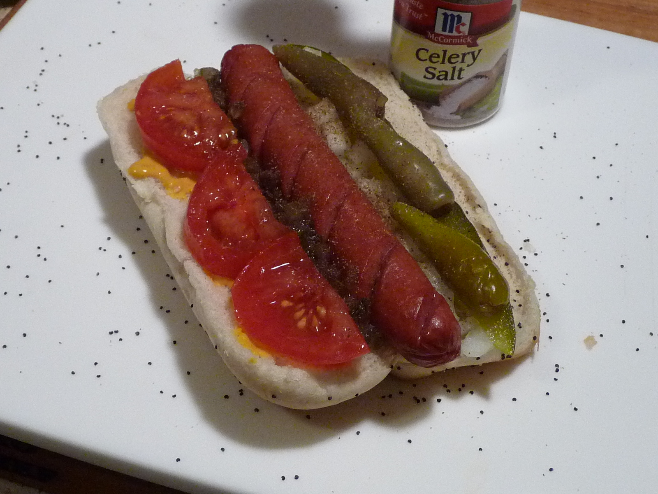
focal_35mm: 57
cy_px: 247
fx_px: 1083
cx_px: 329
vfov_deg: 25.7
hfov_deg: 33.8
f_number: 3.6
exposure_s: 1/25
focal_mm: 5.6
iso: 400
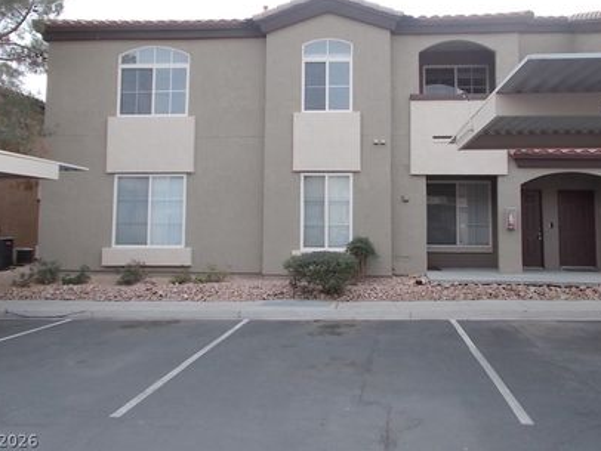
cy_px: 175
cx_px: 329
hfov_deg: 56.7
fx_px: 556
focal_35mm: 32
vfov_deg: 43.9
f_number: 3.2
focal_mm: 4.6
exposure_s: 1/500
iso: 80
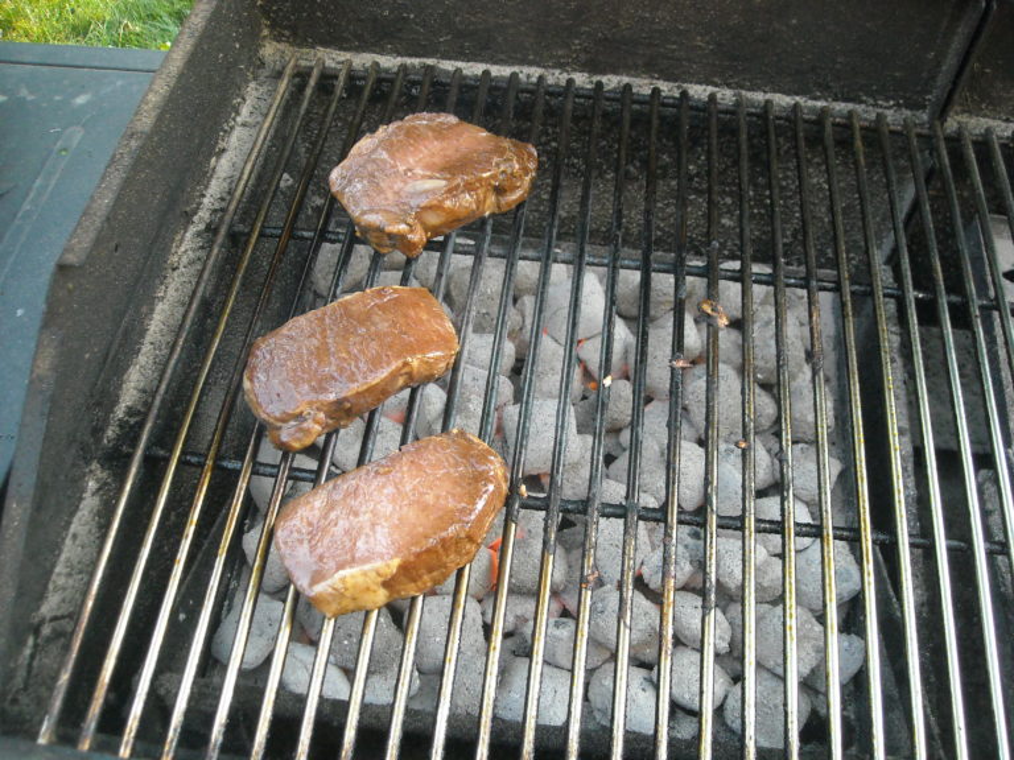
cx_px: 507
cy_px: 380
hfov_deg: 52.6
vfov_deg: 40.7
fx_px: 1025
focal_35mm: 35
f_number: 2.8
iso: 366
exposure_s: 1/250
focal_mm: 5.7
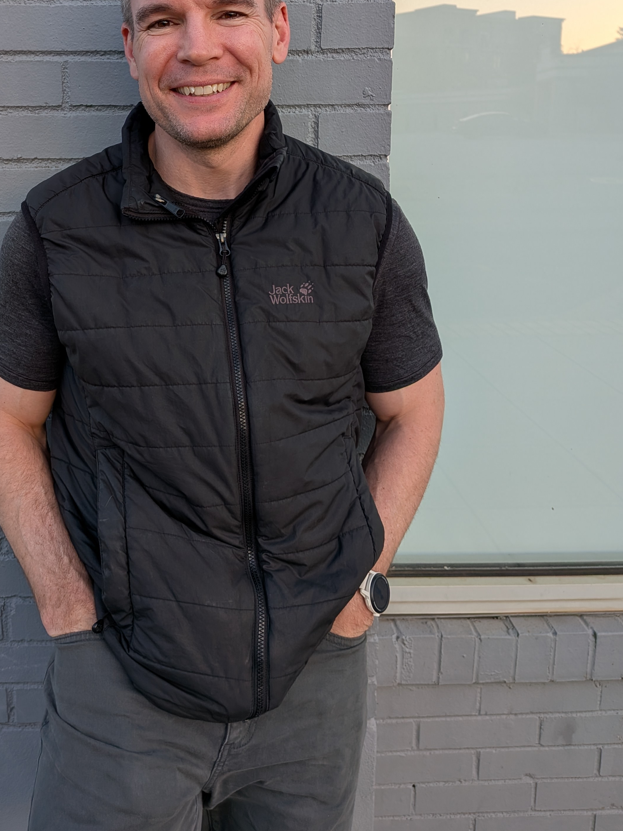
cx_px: 208
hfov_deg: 41.3
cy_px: 279
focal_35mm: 34
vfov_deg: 52.9
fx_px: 816
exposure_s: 1/142
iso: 30
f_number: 1.7
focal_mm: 4.53
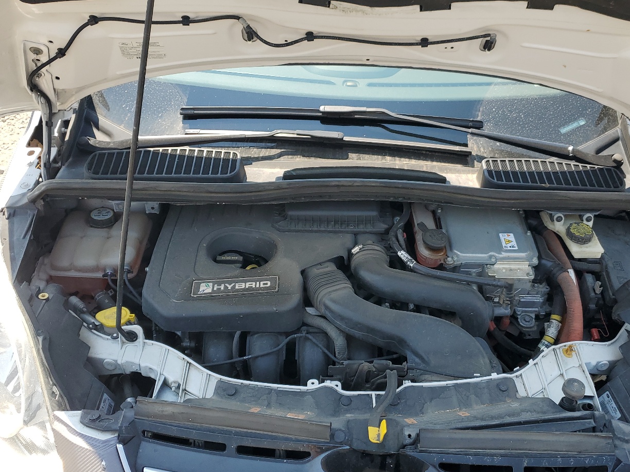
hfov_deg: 53.7
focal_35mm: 34
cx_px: 371
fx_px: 619
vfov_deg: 41.8
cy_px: 250
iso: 50
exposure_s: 1/1111
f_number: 1.5
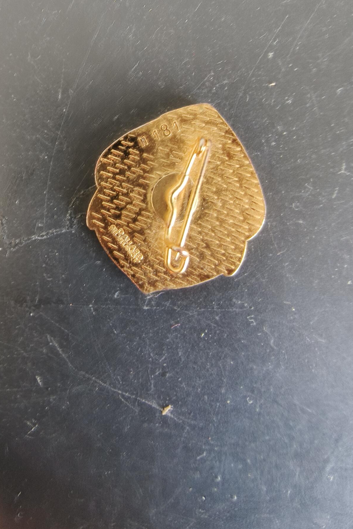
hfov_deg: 53.1
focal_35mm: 24
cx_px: 169
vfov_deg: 73.7
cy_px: 264
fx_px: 353
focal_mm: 2.32
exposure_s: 1/33.3
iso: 320
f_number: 2
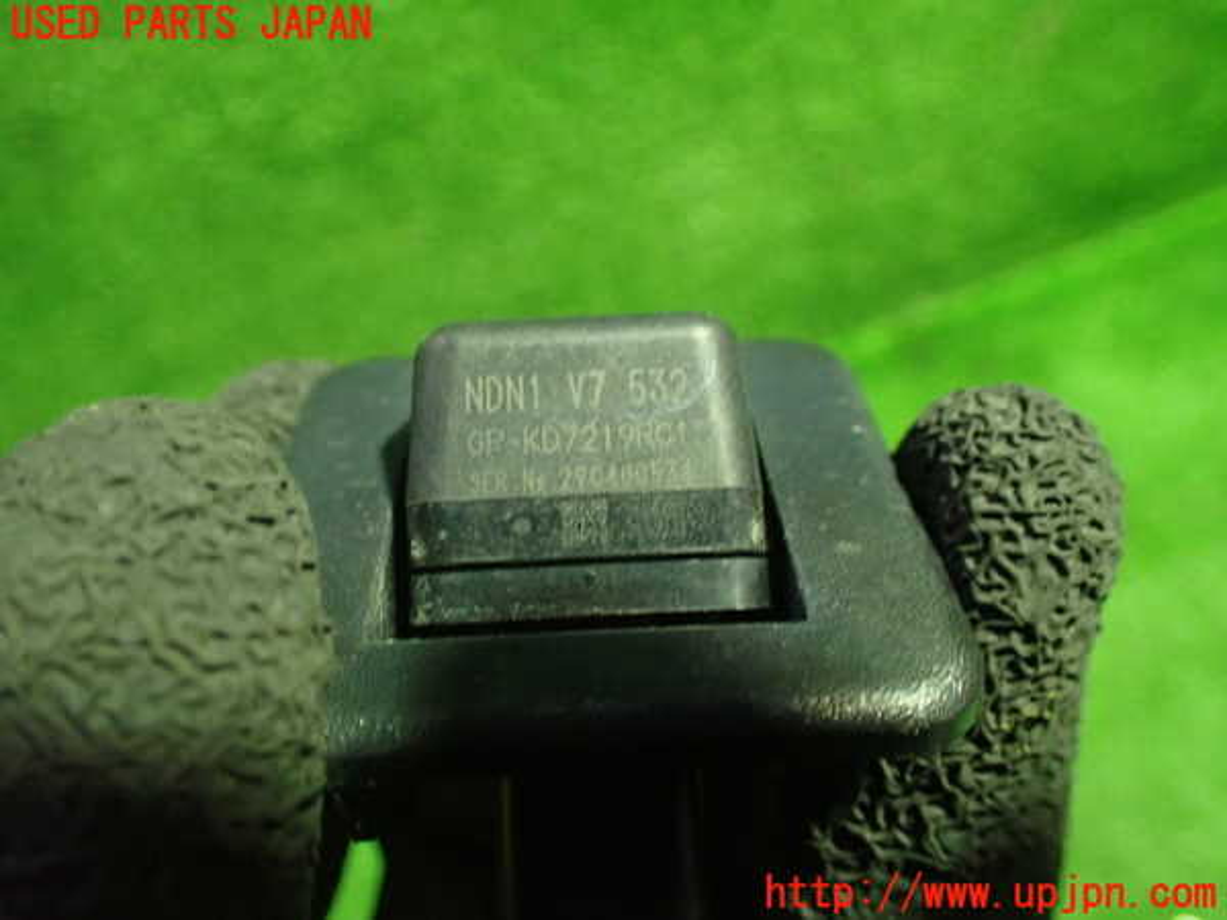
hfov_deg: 60.0
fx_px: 1063
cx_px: 614
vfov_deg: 46.8
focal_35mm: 30
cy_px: 460
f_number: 2.3
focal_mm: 5.4
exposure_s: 1/50
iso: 800
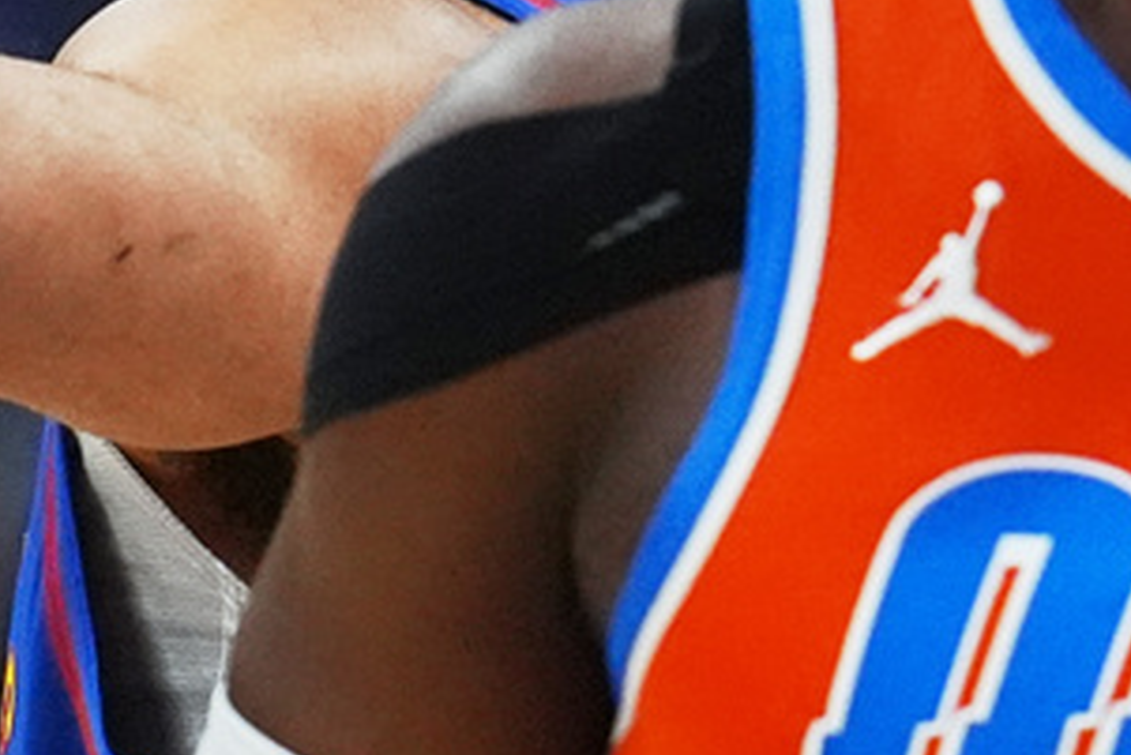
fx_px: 64212
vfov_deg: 0.7
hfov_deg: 1.0
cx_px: 0
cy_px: -43
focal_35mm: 2043
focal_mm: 400
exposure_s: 1/2000
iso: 5000
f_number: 4
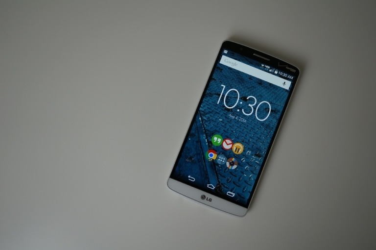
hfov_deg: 43.7
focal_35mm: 45
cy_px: 125
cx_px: 188
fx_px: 469
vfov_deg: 29.8
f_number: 4
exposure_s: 1/60
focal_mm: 30
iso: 100
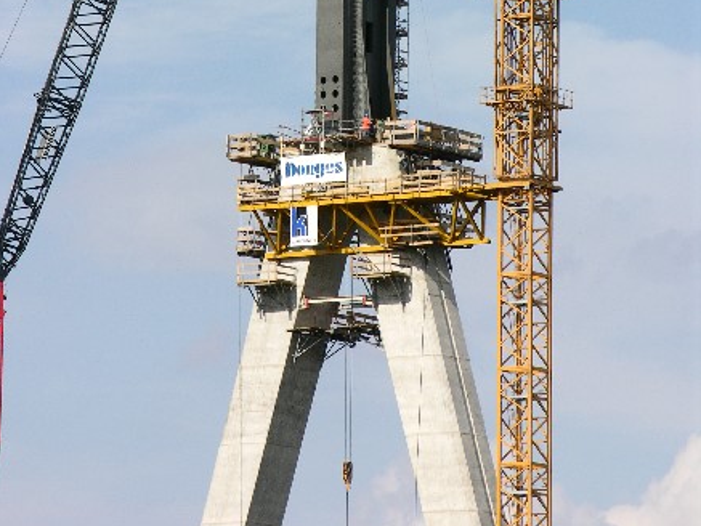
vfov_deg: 4.0
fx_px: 7616
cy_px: 89
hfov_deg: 5.3
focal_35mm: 376
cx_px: 350
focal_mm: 71.2
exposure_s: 1/191
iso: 50
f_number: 7.4
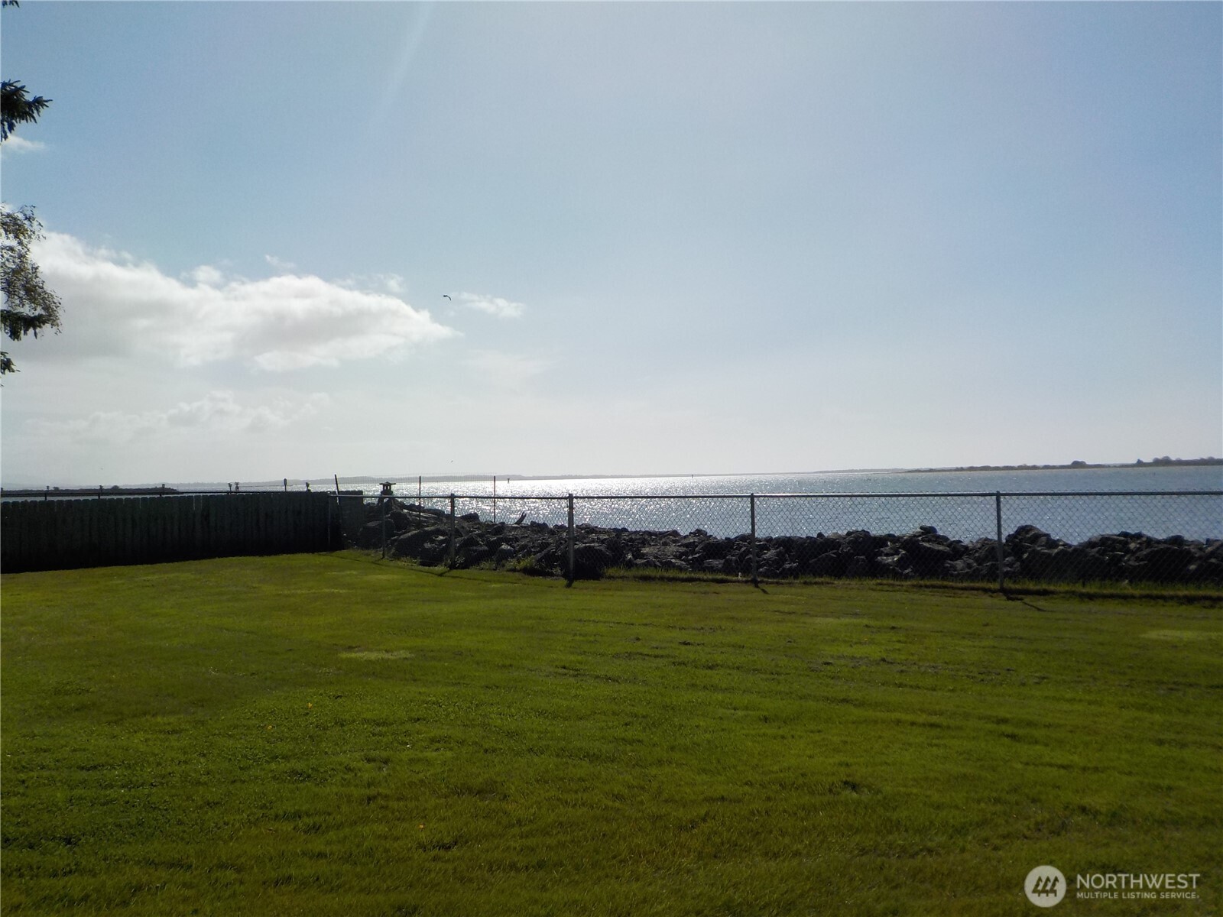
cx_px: 612
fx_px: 1060
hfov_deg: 60.0
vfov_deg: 46.8
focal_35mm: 30
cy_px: 458
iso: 125
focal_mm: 4.1
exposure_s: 1/1000
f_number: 6.6
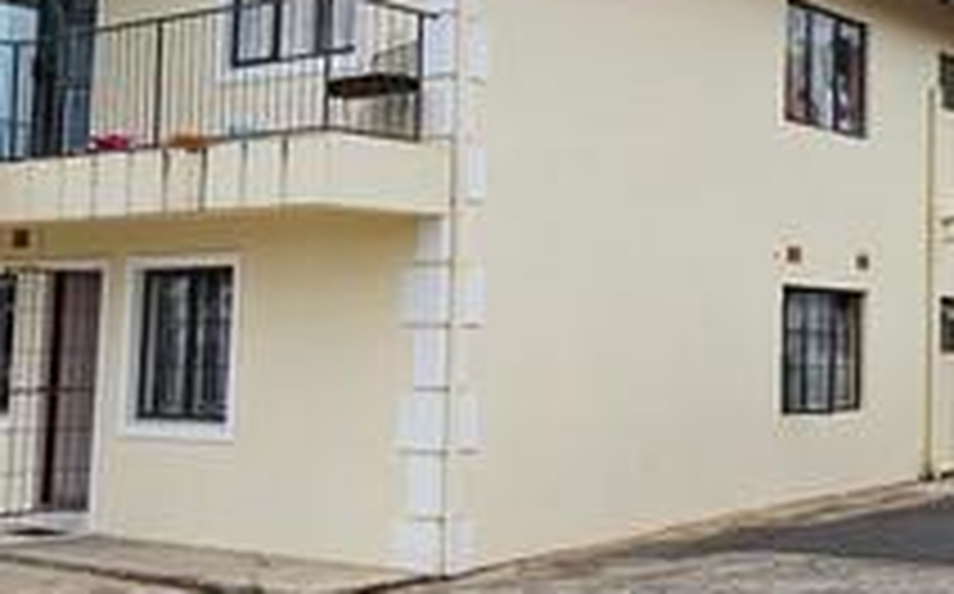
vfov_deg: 24.7
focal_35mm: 52
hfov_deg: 35.7
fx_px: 1351
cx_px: 918
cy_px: 202
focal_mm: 2.2
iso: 64
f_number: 2.2
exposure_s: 1/249
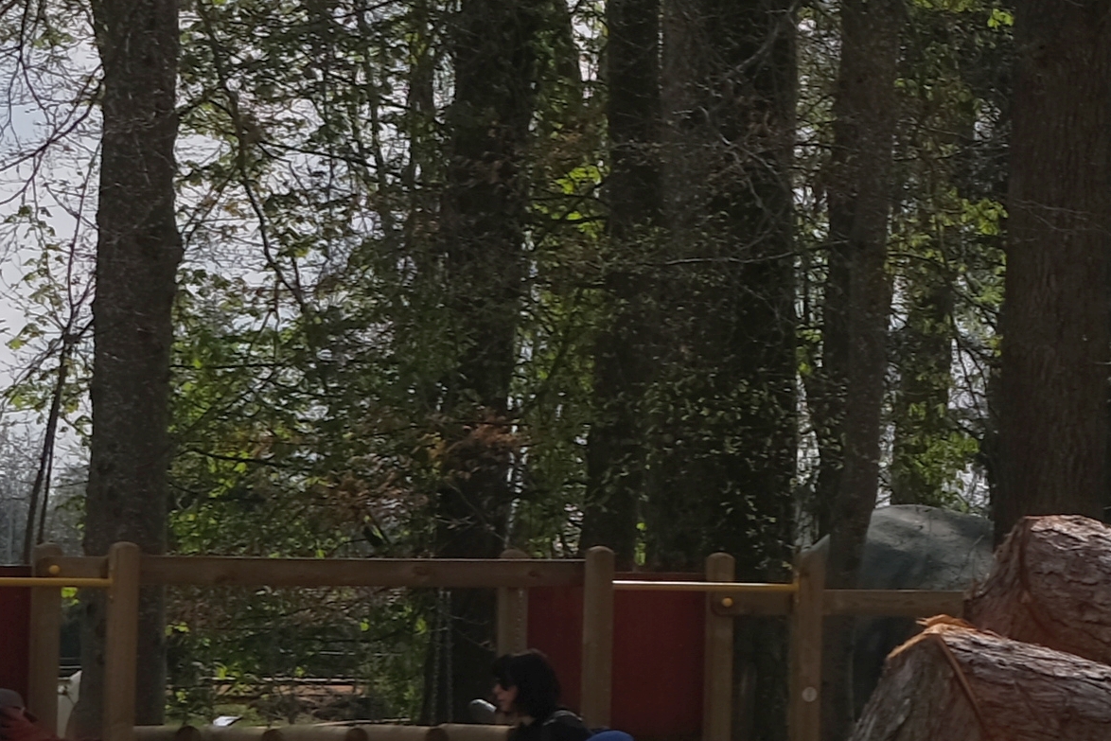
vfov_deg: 7.4
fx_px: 5740
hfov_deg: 9.6
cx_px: 2803
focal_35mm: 186
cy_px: 289
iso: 160
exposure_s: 1/950
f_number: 5.6
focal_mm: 23.5
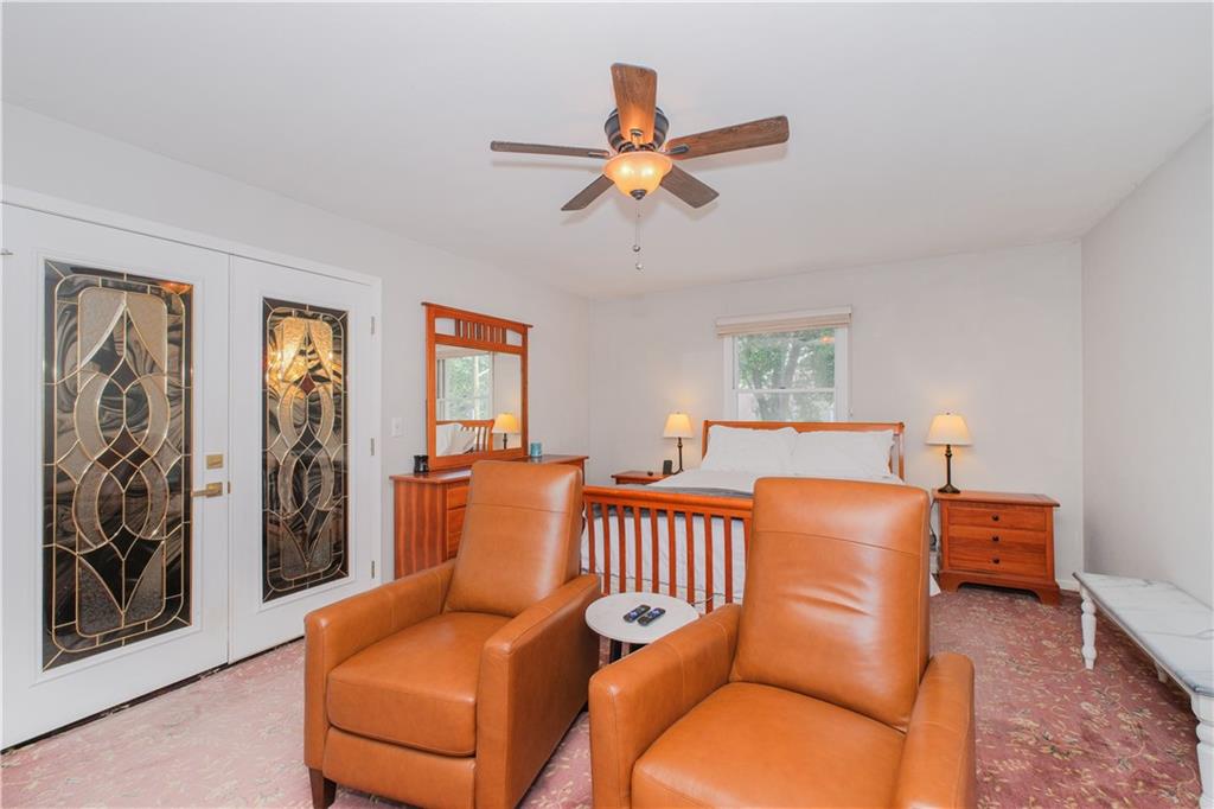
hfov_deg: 100.4
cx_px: 607
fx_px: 506
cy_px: 404
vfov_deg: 77.3
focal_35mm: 15
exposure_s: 1/60
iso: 400
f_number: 8
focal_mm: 10
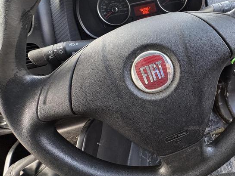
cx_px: 172
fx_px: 156
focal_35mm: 23
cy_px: 57
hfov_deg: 69.7
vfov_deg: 57.5
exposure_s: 1/60
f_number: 2.2
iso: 250
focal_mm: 2.22
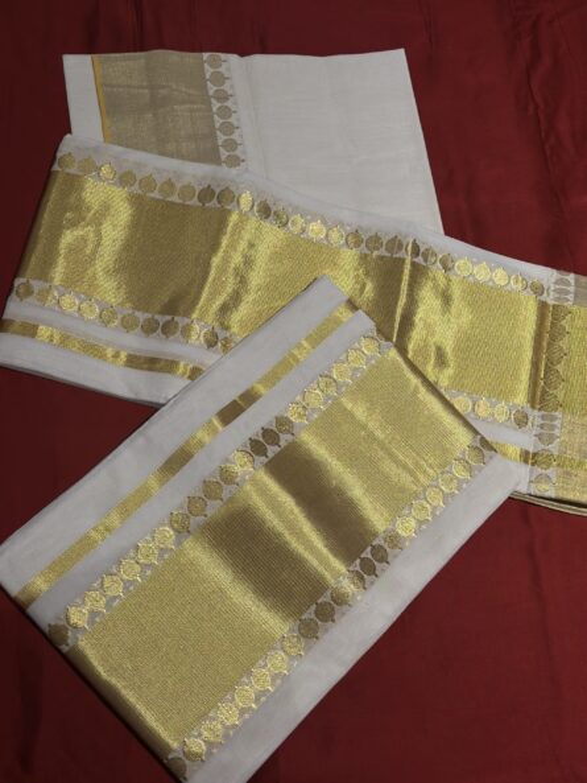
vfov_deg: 39.6
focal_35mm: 48
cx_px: 294
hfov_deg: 30.3
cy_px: 392
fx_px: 1085
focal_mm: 6.86
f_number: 1.78
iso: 64
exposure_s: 1/60
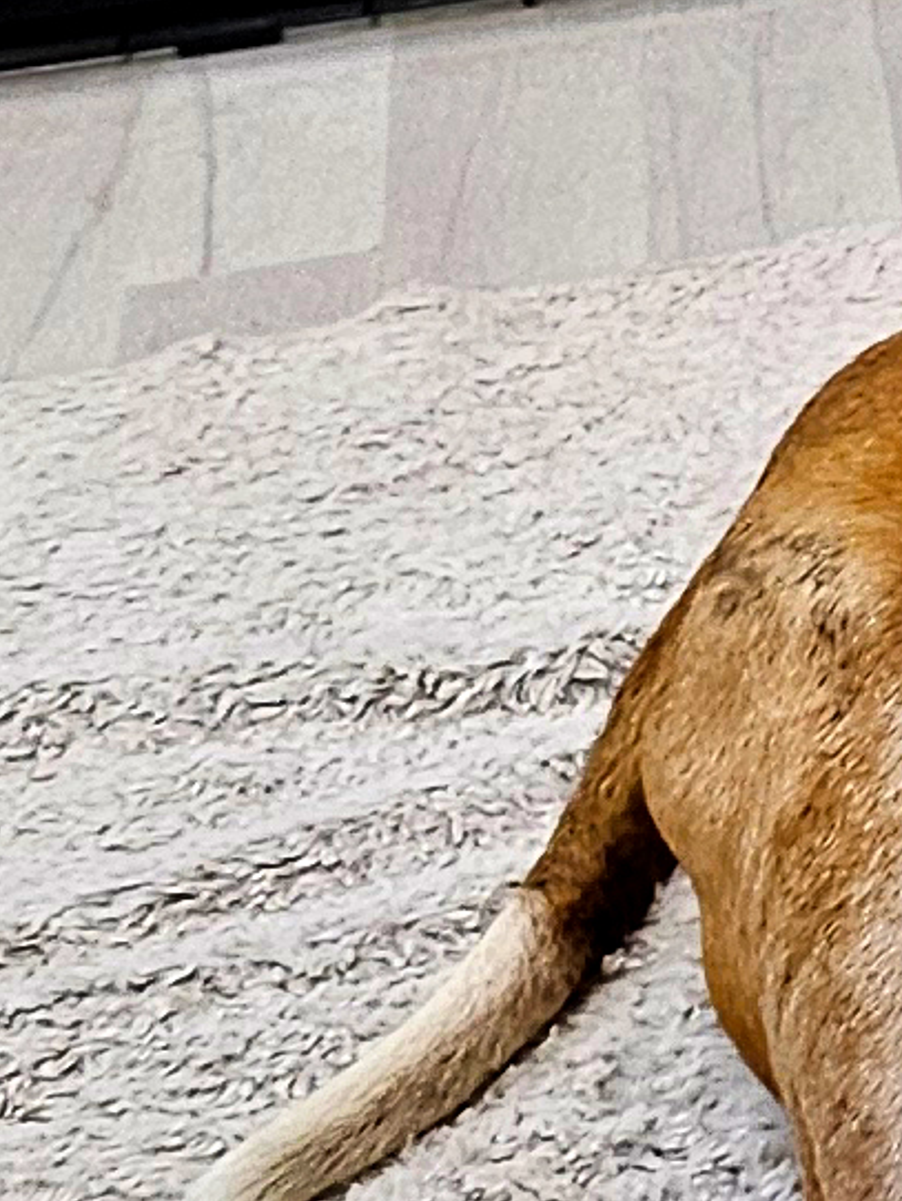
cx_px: 1547
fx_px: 6145
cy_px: 434
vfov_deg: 11.2
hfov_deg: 8.1
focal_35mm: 177
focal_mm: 5
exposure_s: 1/120
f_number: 1.8
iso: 160
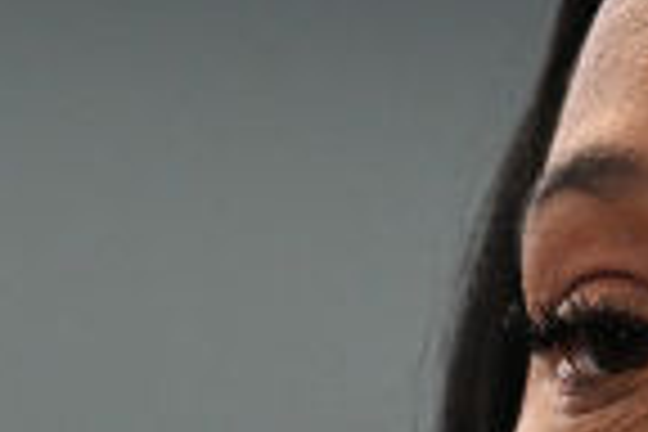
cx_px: -50
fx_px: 25666
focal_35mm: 1426
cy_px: 1231
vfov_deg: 1.0
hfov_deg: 1.4
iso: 4000
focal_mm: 200
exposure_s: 1/500
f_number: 4
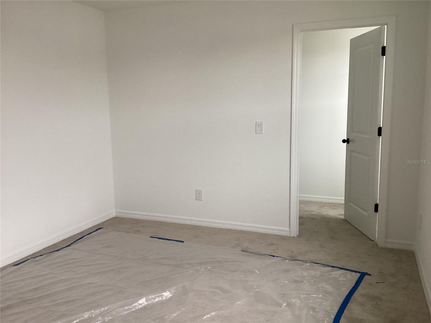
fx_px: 386
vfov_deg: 45.4
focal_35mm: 31
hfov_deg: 58.4
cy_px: 162
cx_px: 216
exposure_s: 1/60
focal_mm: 3.3
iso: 250
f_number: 2.4
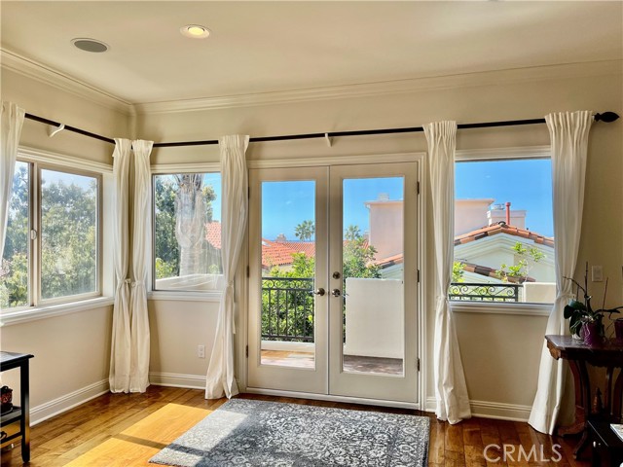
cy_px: 234
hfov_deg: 67.3
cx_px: 312
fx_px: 468
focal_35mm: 26
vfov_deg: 53.1
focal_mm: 5.1
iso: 50
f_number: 1.6
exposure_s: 1/840
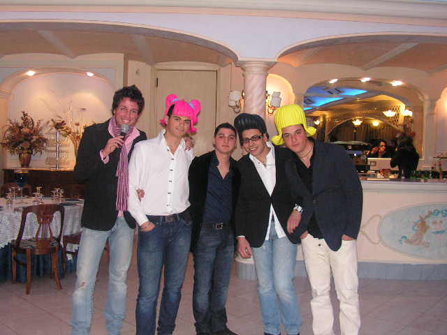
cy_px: 168
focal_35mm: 36
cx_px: 224
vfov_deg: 39.7
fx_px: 465
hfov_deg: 51.4
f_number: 3.2
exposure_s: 1/40
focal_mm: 6
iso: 200
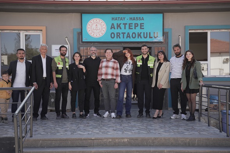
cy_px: 76
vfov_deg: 27.0
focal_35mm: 50
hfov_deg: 39.7
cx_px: 115
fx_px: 319
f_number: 2.8
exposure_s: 1/800
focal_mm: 49.9
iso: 125
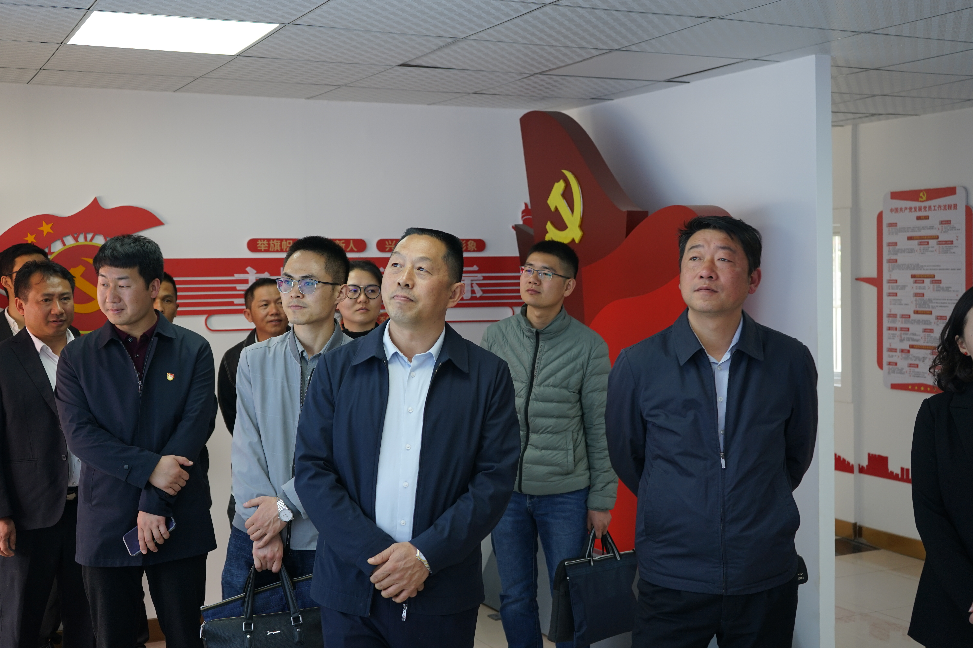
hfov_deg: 44.5
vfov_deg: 30.5
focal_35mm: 44
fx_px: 1189
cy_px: 324
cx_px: 486
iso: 250
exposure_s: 1/60
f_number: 4.5
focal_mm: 44
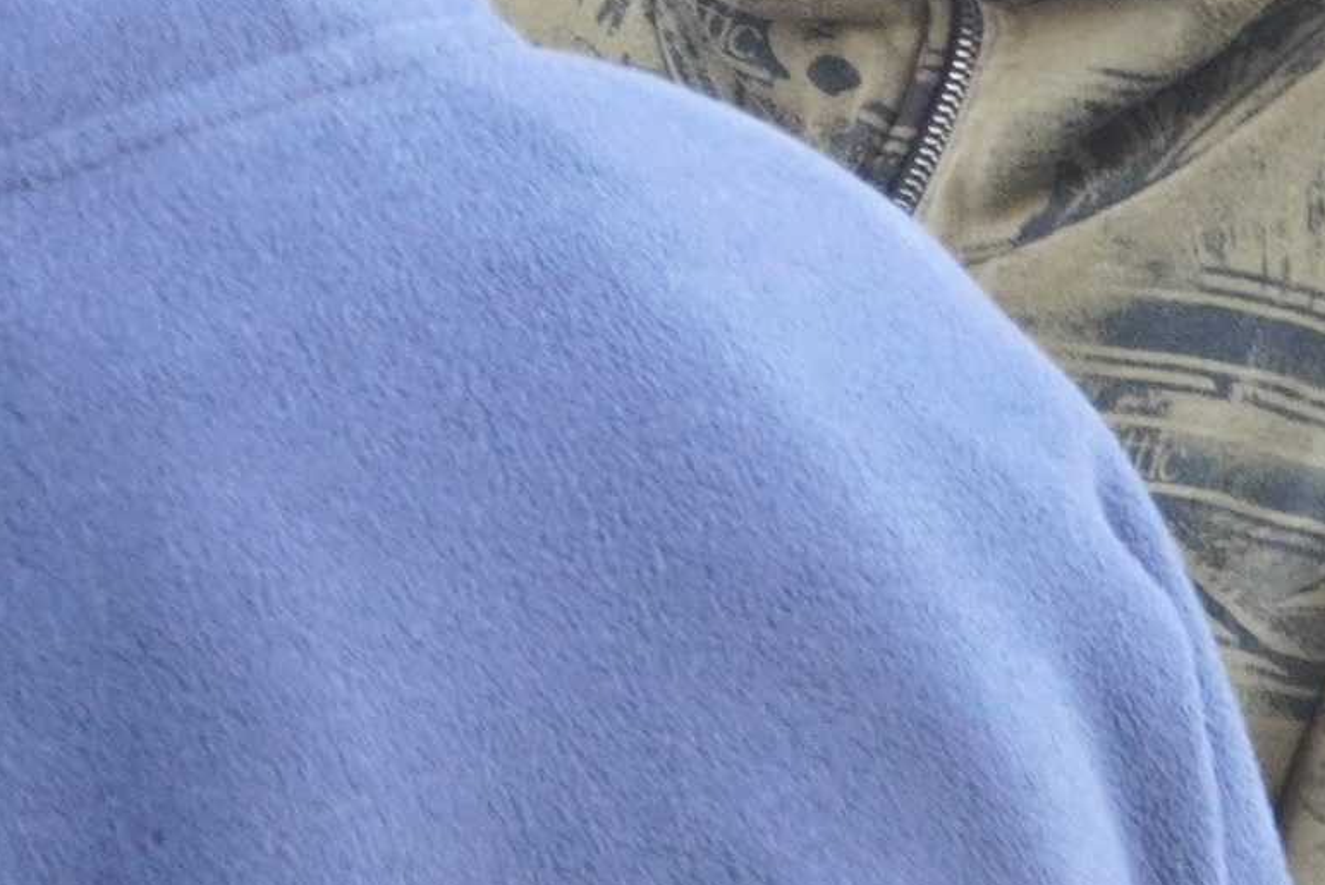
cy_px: 772
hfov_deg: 5.1
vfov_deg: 3.5
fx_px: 14583
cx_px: -1725
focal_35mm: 396
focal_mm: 48
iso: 1000
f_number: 5
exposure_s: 1/160
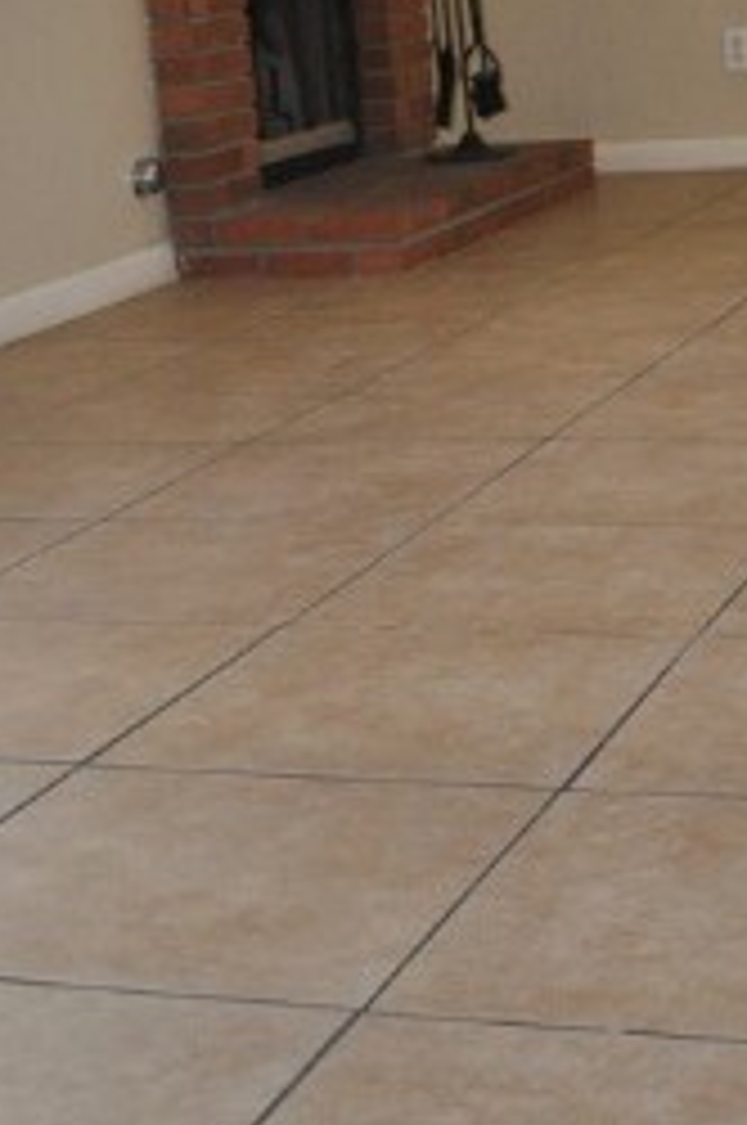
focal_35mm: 83
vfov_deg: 24.3
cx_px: 497
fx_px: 2590
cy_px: 333
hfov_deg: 16.4
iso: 800
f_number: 3.5
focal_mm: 18
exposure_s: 1/125
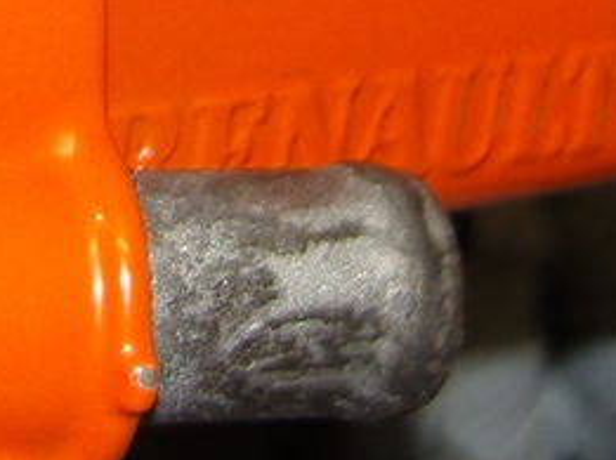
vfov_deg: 8.6
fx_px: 2968
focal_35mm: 167
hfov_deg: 11.7
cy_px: -309
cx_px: -50
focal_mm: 7.3
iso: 100
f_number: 2.8
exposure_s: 1/40
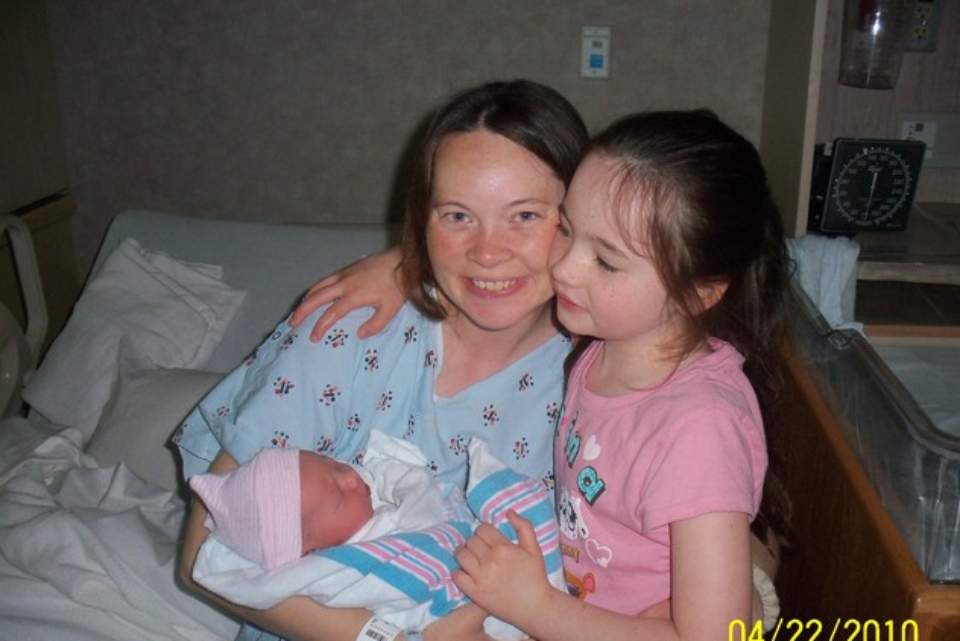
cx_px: 485
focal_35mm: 40
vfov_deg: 33.4
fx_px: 1067
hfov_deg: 48.4
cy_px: 360
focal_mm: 6.3
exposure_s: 1/60
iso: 200
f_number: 3.5
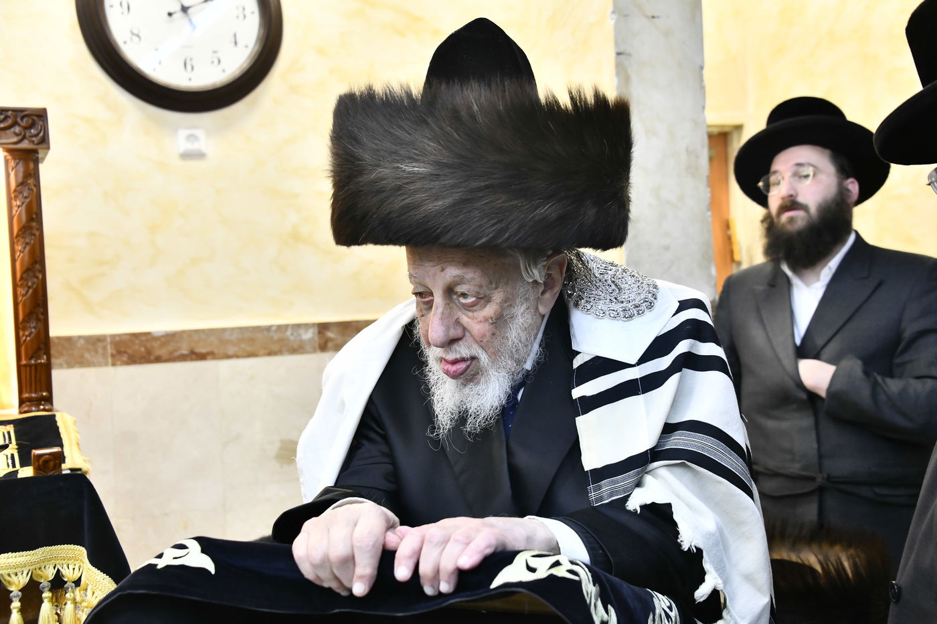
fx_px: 1249
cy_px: 312
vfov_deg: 28.1
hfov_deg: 41.1
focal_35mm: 48
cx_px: 468
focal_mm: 48
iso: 1600
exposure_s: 1/125
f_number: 5.6
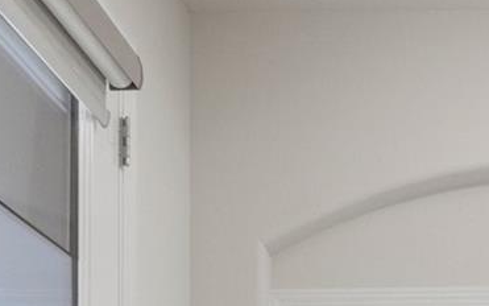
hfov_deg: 24.5
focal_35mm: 79
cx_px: 532
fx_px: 1053
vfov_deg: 14.3
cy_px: 580
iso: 320
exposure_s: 1/15
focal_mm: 12
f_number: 8
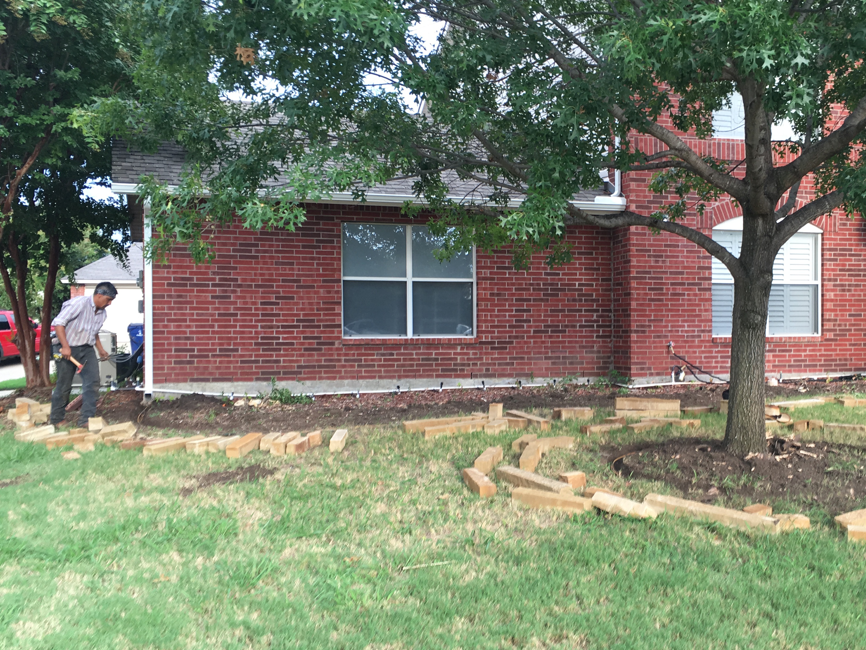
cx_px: 543
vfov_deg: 35.9
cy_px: 363
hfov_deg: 46.4
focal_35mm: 40
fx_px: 1001
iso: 25
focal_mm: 4.15
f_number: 2.2
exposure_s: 1/60
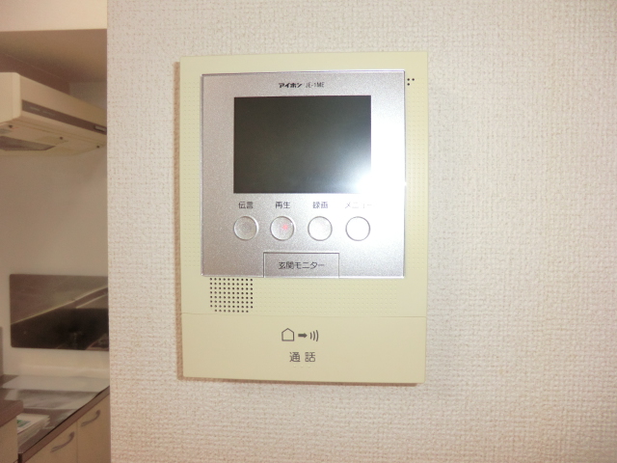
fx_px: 428
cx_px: 308
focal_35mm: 24
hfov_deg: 71.6
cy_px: 232
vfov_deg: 56.8
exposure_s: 1/60
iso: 160
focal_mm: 4.3
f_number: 3.2
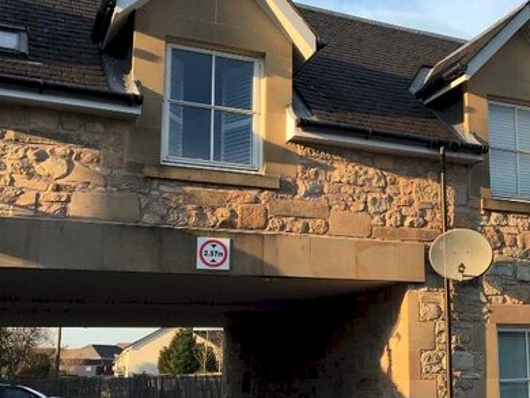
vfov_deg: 28.1
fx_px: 797
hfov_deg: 35.5
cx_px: 434
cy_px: 217
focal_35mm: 52
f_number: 2.2
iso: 25
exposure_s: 1/732
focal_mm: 4.15
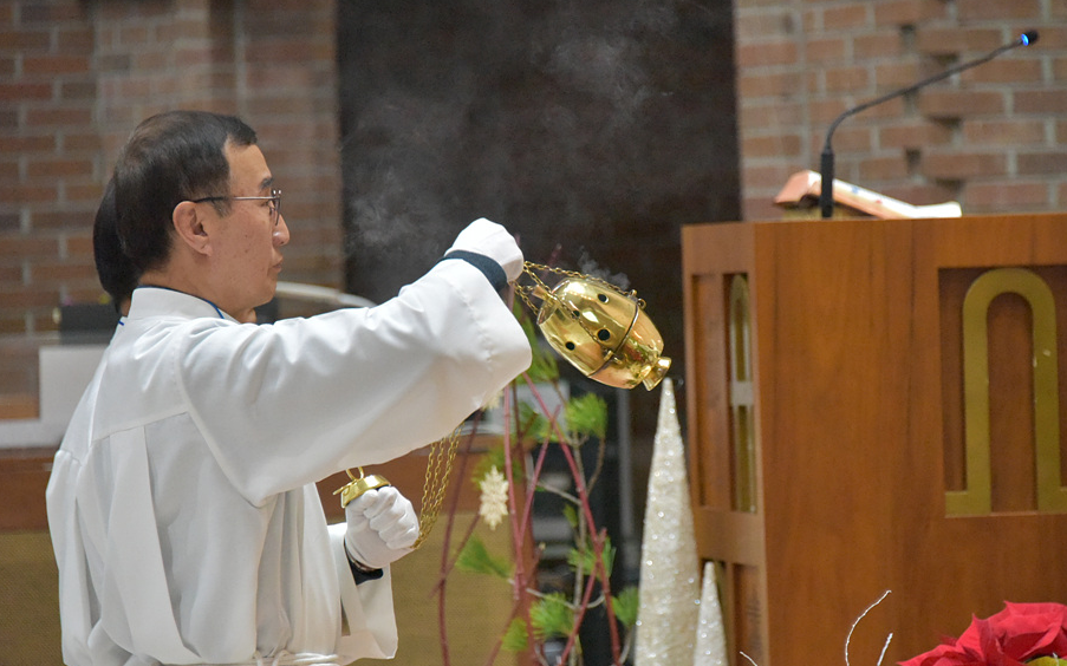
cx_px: 585
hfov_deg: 8.9
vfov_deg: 5.5
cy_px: 369
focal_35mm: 237
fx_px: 6890
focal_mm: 210
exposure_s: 1/200
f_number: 5.6
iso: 8000
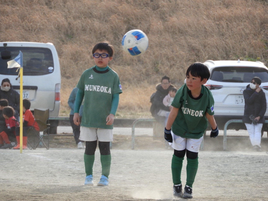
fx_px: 3871
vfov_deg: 3.0
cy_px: 100
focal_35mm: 500
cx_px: 134
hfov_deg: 4.0
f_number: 5.6
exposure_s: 1/250
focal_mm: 89.6
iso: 140
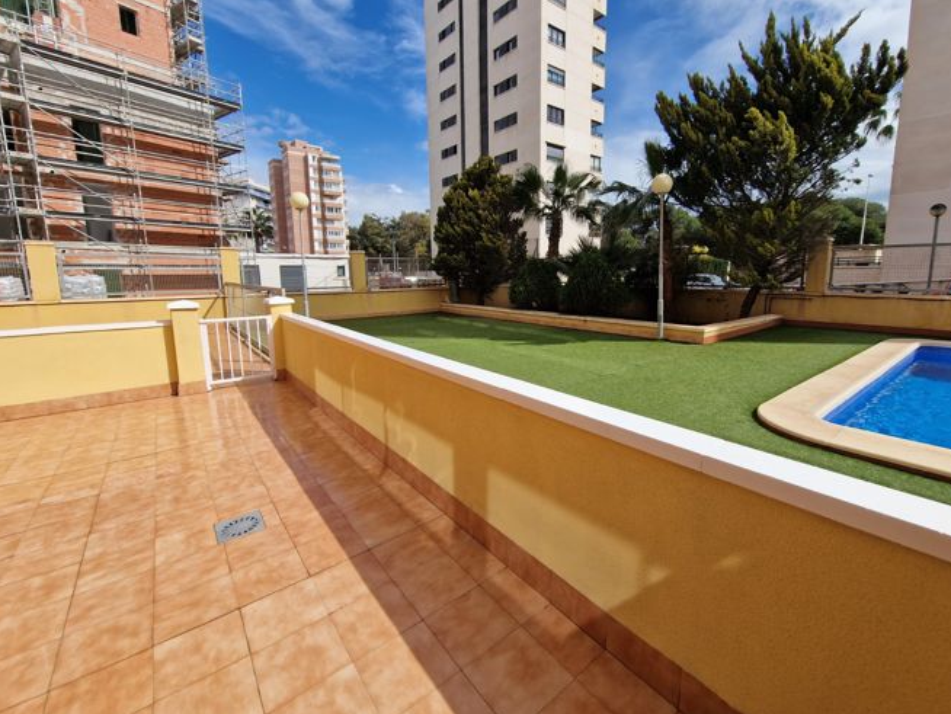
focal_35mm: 14
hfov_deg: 101.9
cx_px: 508
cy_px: 334
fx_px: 385
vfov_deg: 85.6
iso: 50
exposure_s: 1/3528
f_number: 2.2
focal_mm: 2.2
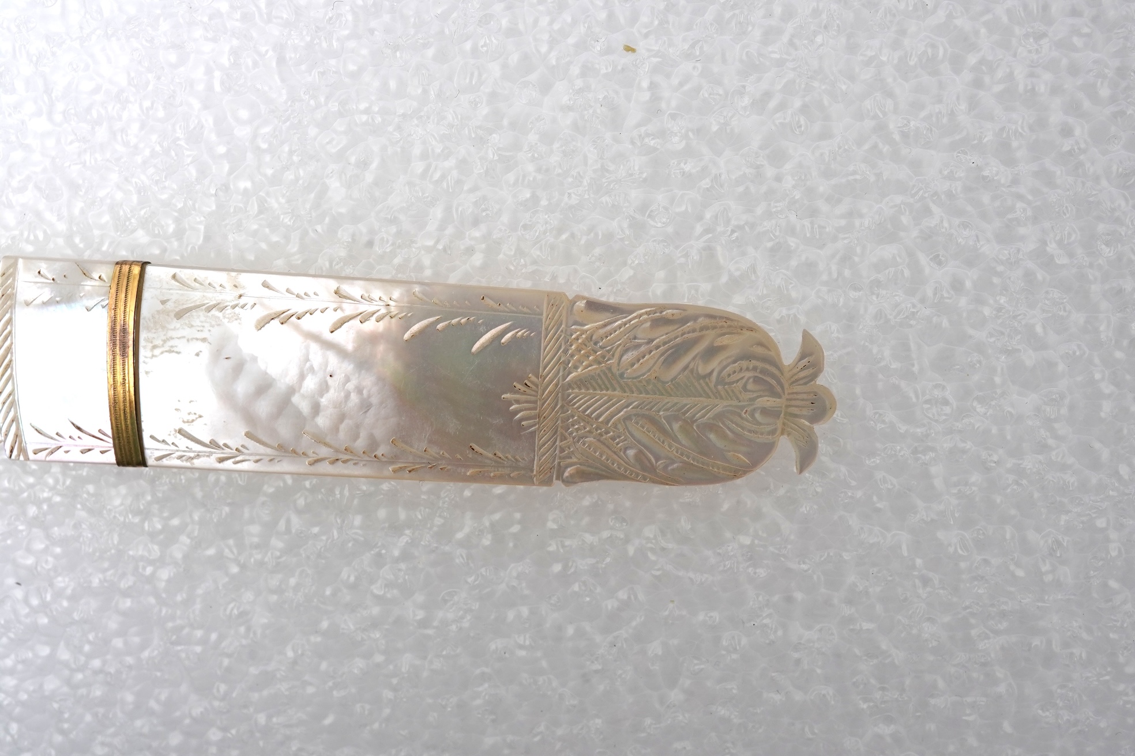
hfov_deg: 43.6
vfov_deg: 29.9
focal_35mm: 45
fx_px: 1419
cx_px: 568
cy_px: 378
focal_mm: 30
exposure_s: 1/125
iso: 400
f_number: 22
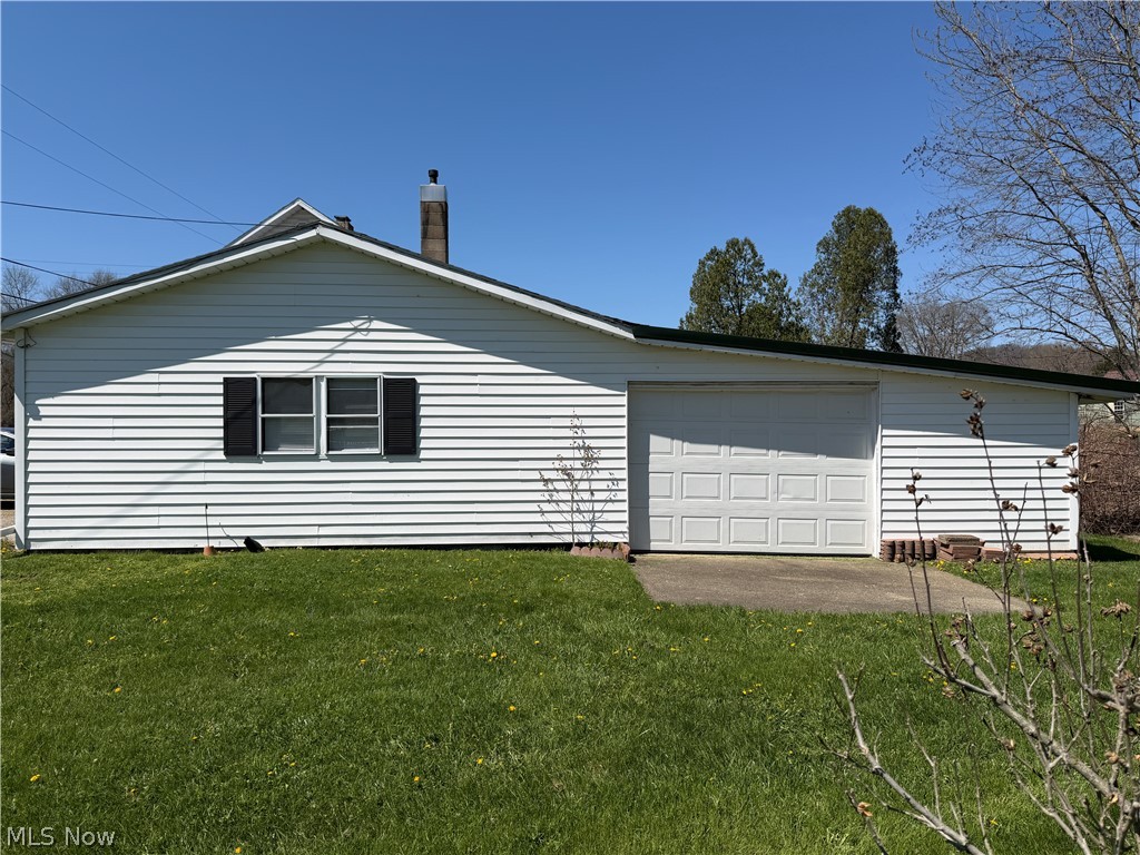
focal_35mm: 24
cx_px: 570
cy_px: 428
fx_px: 790
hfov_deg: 71.6
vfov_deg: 56.8
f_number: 1.78
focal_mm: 6.76
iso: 80
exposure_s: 1/7353
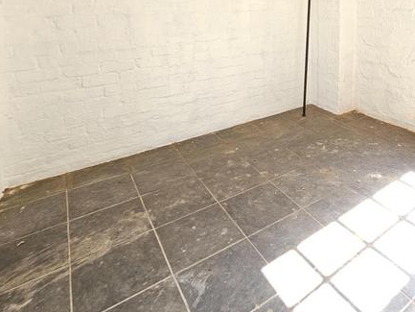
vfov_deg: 51.2
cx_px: 297
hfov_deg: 68.2
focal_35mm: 24
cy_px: 39
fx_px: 288
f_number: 2.2
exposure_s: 1/71
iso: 100
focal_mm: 2.2
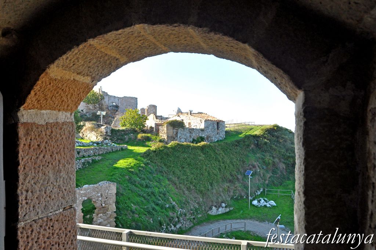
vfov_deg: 47.8
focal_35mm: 27
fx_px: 282
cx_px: 188
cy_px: 125
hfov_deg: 67.4
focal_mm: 18
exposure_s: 1/250
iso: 500
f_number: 9
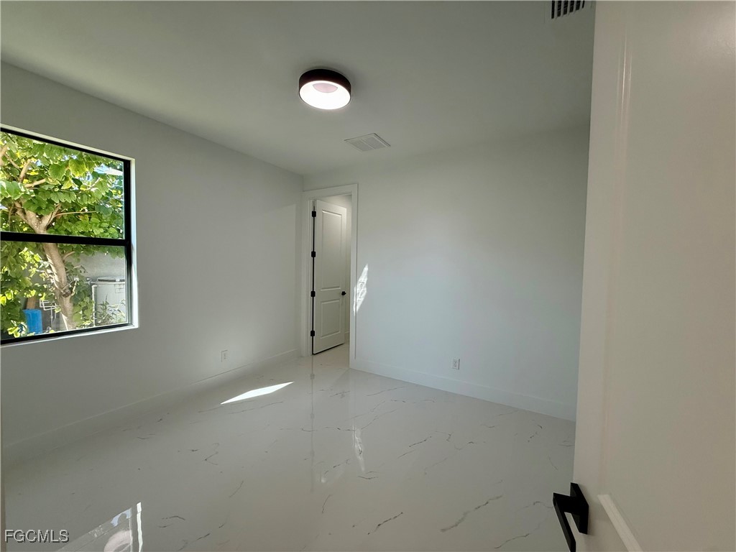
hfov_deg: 102.1
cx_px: 368
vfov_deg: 85.7
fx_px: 298
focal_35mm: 14
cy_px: 276
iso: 125
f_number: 2.2
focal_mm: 2.22
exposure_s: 1/120
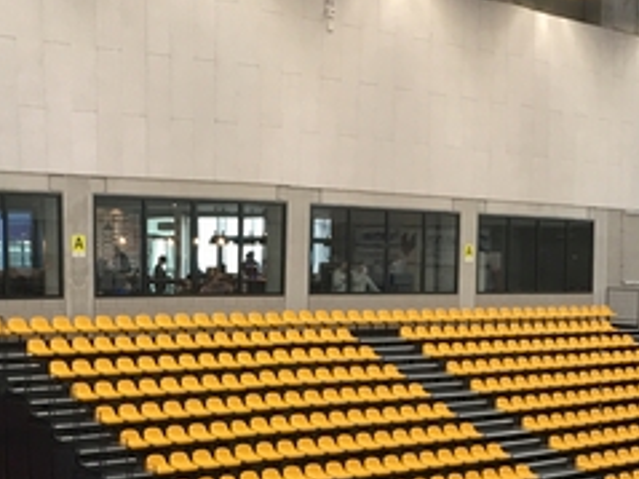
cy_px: 498
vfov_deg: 14.9
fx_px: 1790
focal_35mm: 97
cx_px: 882
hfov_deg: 18.5
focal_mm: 4.15
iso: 100
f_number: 2.2
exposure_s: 1/132
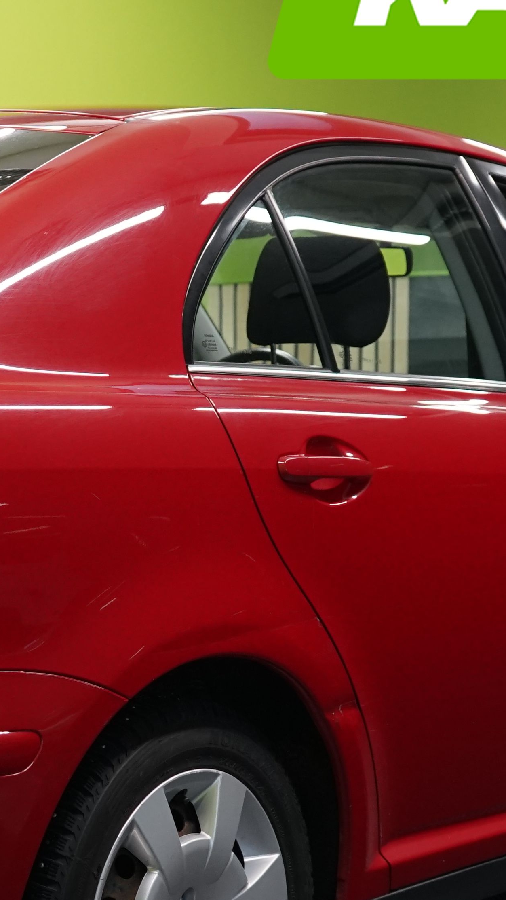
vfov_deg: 22.1
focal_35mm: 96
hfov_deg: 12.4
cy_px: 602
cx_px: -37
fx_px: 2290
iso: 1000
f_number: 4.5
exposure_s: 1/30
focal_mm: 34
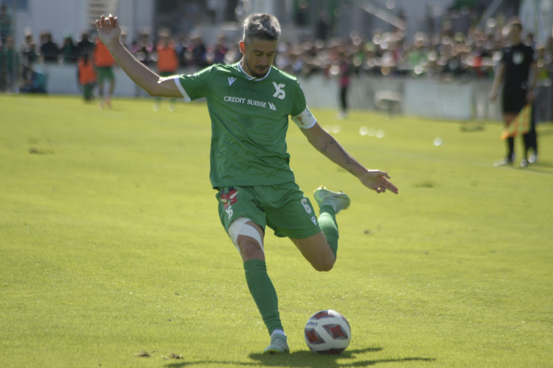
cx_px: 276
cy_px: 184
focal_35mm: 300
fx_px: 4603
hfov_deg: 6.9
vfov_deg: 4.6
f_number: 5.6
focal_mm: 300
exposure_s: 1/640
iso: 200
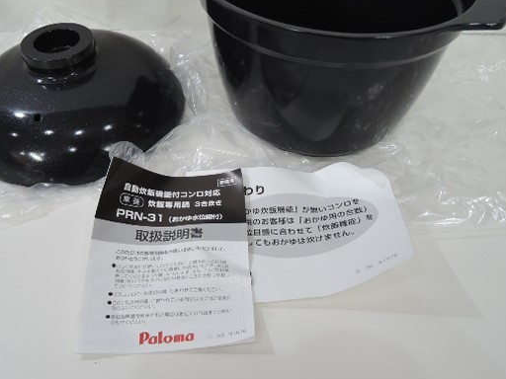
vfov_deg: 40.5
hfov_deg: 52.6
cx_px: 236
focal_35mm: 35
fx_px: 512
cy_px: 149
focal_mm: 6
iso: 400
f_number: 2.5
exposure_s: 1/30
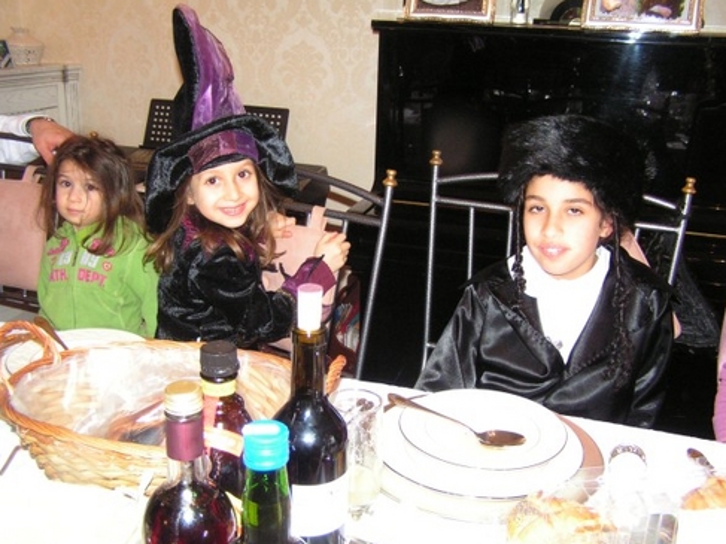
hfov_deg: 47.9
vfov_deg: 36.8
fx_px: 818
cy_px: 271
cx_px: 371
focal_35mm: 39
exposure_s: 1/40
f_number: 2.8
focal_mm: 6.3
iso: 200
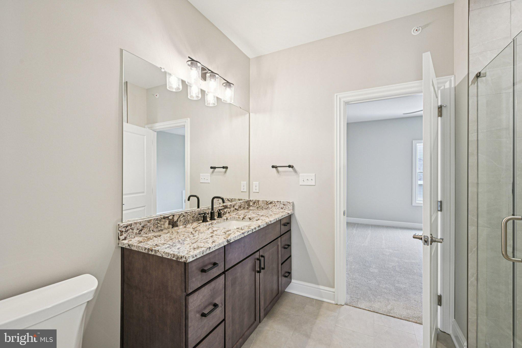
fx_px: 225
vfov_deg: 75.5
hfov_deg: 98.5
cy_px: 174
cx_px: 261
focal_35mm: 16
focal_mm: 15.5
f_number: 8
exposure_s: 1/10
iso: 400
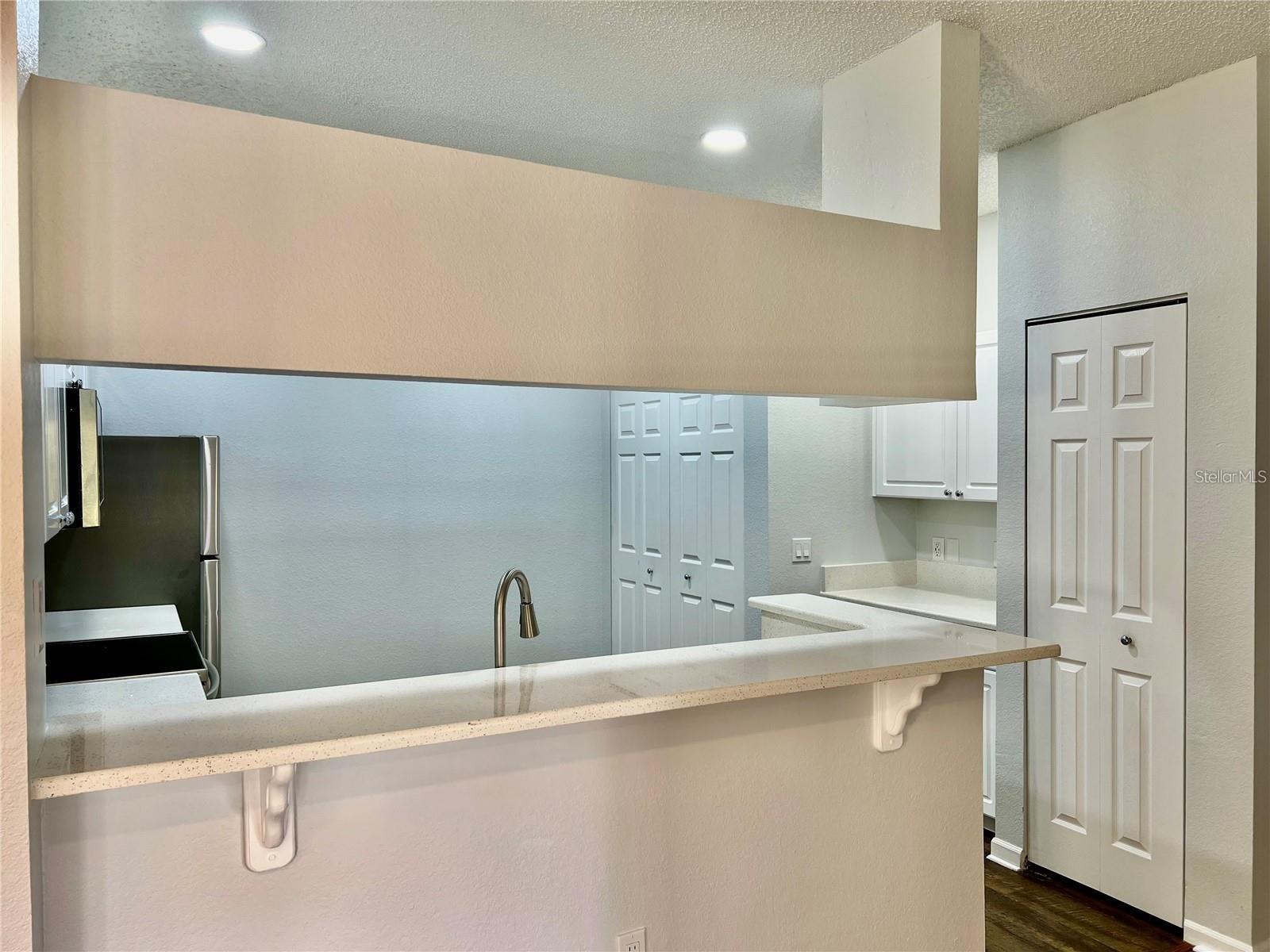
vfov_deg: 53.1
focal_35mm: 26
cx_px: 635
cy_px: 476
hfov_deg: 67.3
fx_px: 954
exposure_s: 1/121
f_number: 1.5
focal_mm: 5.7
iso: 64
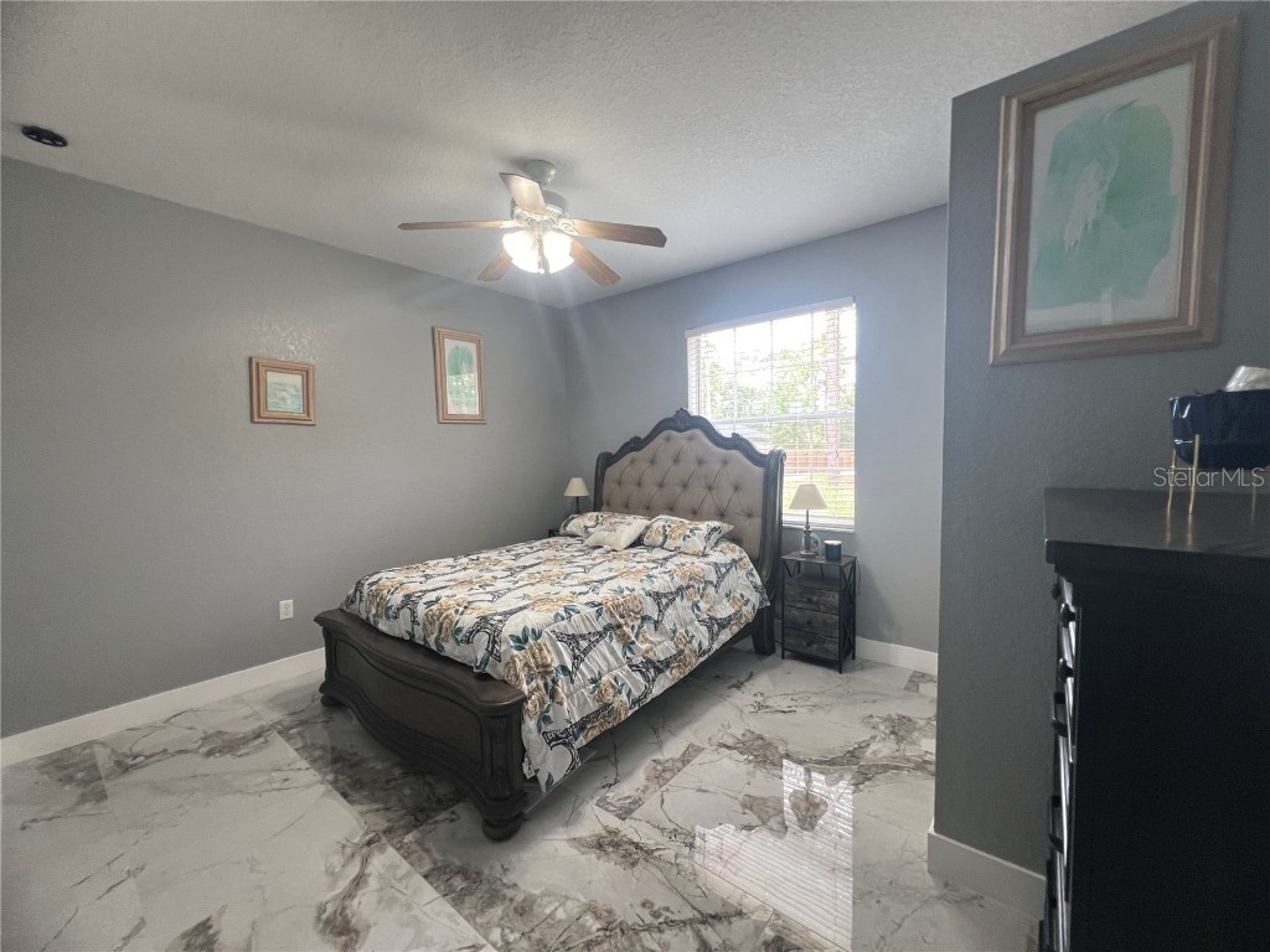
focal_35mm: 13
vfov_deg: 89.9
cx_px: 635
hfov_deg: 106.2
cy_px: 476
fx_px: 477
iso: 160
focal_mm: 1.57
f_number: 1.8
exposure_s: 1/60
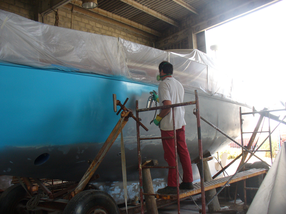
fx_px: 306
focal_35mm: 37
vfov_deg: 38.7
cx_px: 143
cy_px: 107
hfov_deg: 50.1
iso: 100
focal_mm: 6.1
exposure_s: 1/60
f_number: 2.8
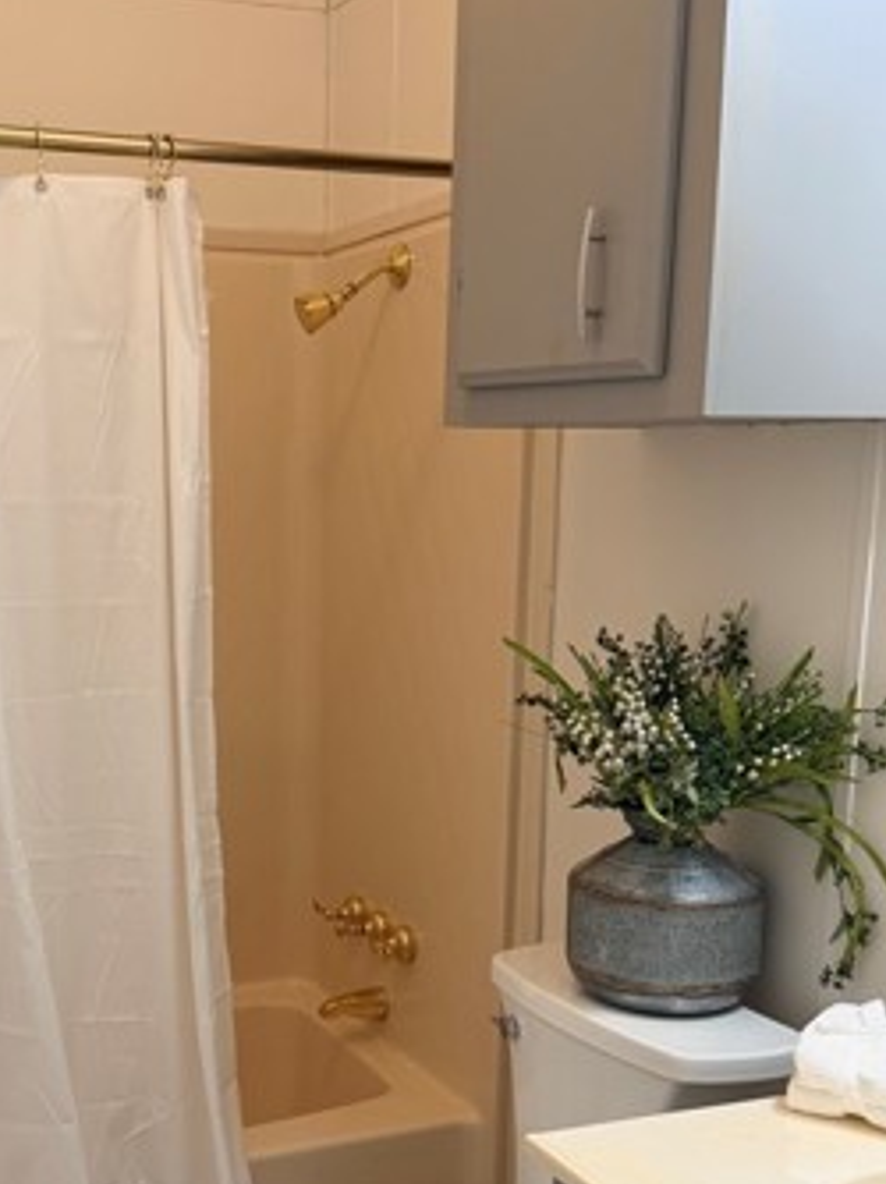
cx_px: 266
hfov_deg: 31.1
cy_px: 755
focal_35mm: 46
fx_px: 1572
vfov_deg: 40.9
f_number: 1.78
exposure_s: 1/120
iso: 160
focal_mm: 6.76
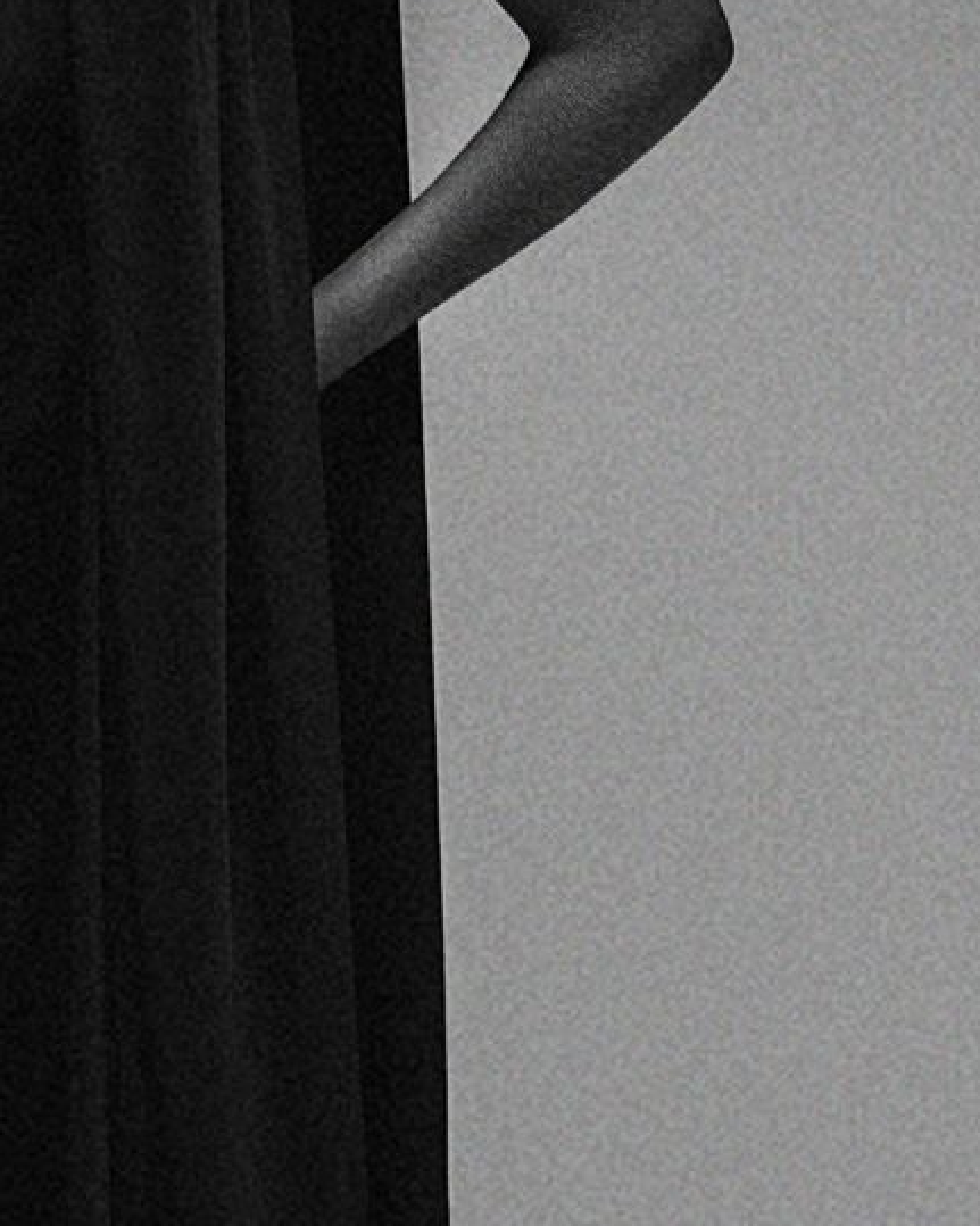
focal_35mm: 195
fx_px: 7072
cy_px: 735
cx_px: 99
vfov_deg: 9.9
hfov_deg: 7.9
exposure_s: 1/500
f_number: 2.8
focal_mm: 40
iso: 200
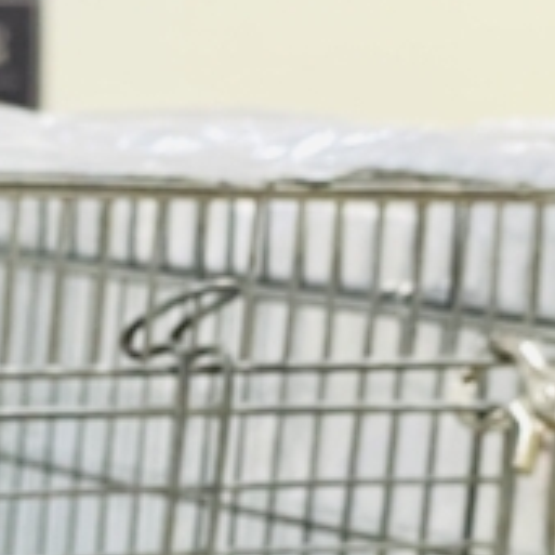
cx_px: -438
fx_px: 3120
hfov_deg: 9.7
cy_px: 532
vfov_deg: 10.1
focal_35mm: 172
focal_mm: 6
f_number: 2
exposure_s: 1/99
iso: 100
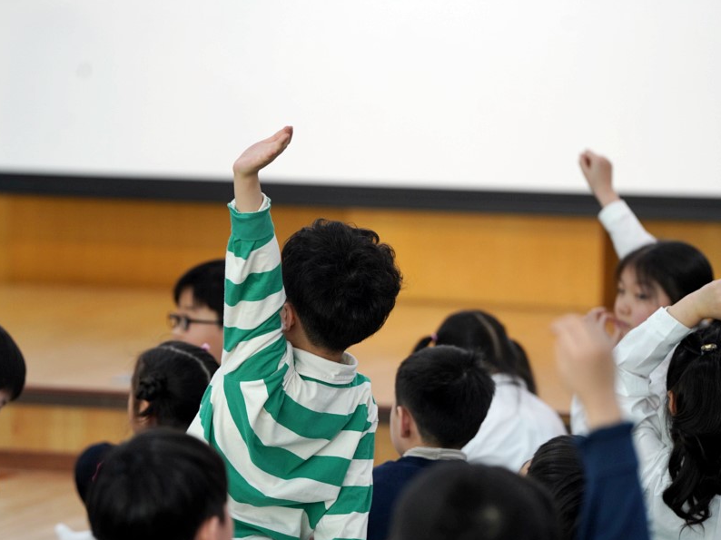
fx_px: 4539
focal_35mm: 218
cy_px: 270
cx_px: 317
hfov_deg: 9.1
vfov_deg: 6.8
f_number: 4
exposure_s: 1/250
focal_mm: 200
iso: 1250
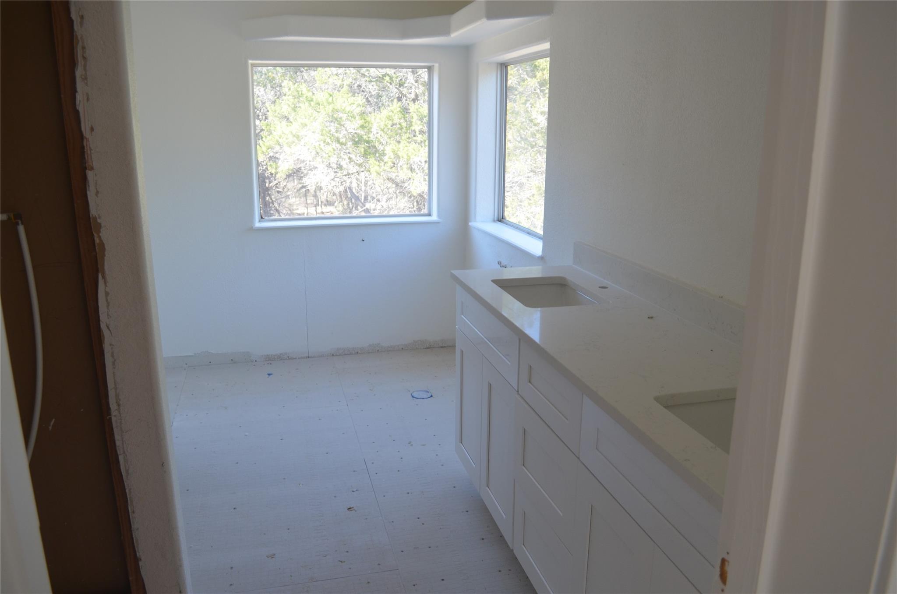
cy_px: 297
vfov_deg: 47.7
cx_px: 448
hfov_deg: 67.5
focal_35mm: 27
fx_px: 671
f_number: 5
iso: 400
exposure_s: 1/100
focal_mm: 18
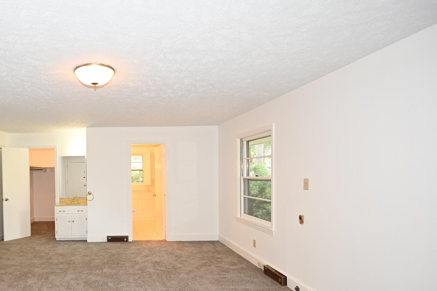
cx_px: 116
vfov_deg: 56.8
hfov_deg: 73.7
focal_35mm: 22
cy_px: 174
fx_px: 267
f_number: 4
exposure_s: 1/60
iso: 400
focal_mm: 14
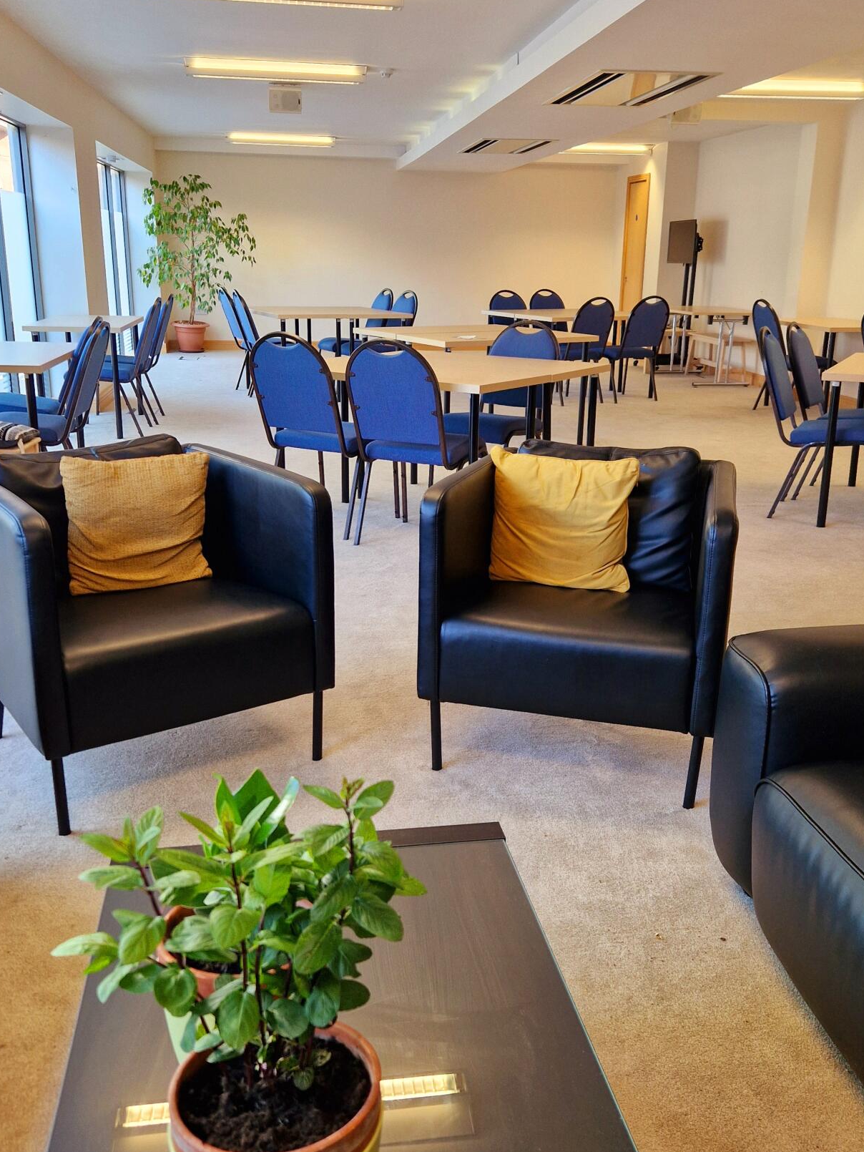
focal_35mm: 32
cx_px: 433
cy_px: 578
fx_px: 1065
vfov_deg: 56.8
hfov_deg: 44.2
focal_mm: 5.4
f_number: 1.8
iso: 125
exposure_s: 1/100
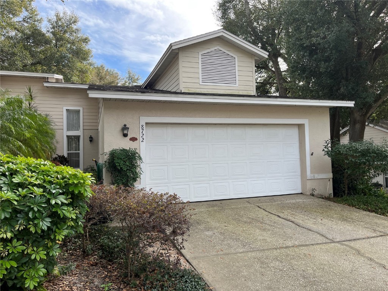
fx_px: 291
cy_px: 146
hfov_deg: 67.3
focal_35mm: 26
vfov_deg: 53.1
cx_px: 194
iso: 50
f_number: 1.6
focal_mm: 5.1
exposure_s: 1/858
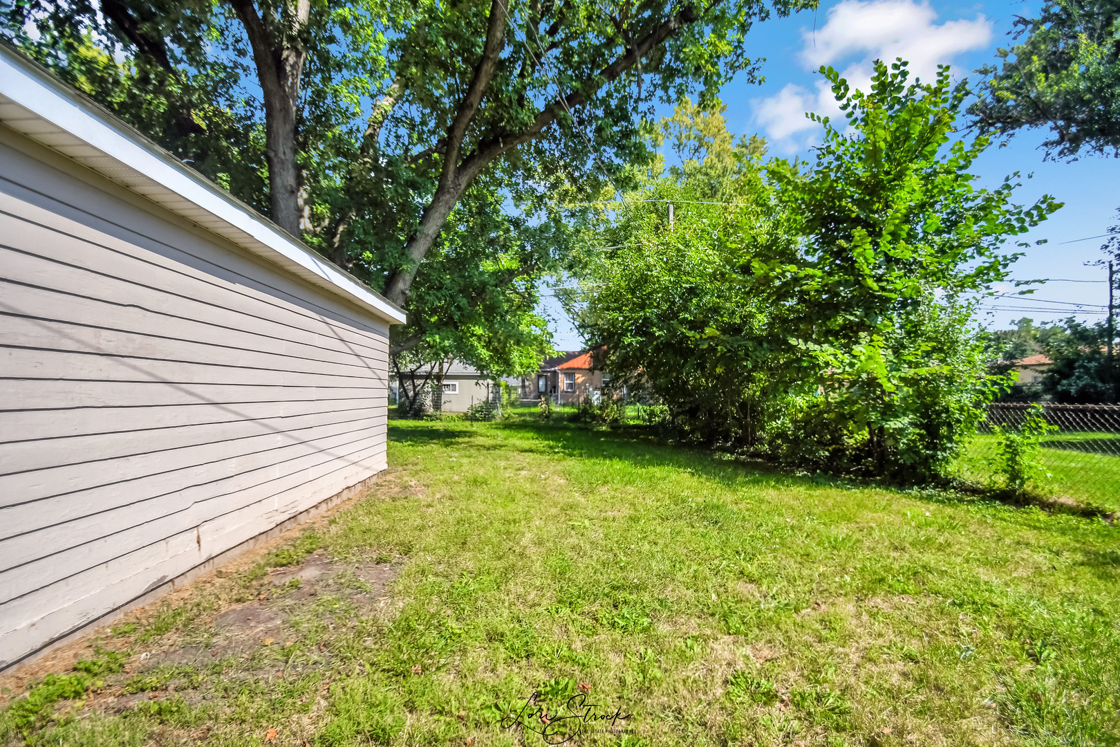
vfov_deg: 77.3
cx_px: 560
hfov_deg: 100.4
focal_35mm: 15
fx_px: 467
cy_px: 374
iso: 400
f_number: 8
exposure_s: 1/5000
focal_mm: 10
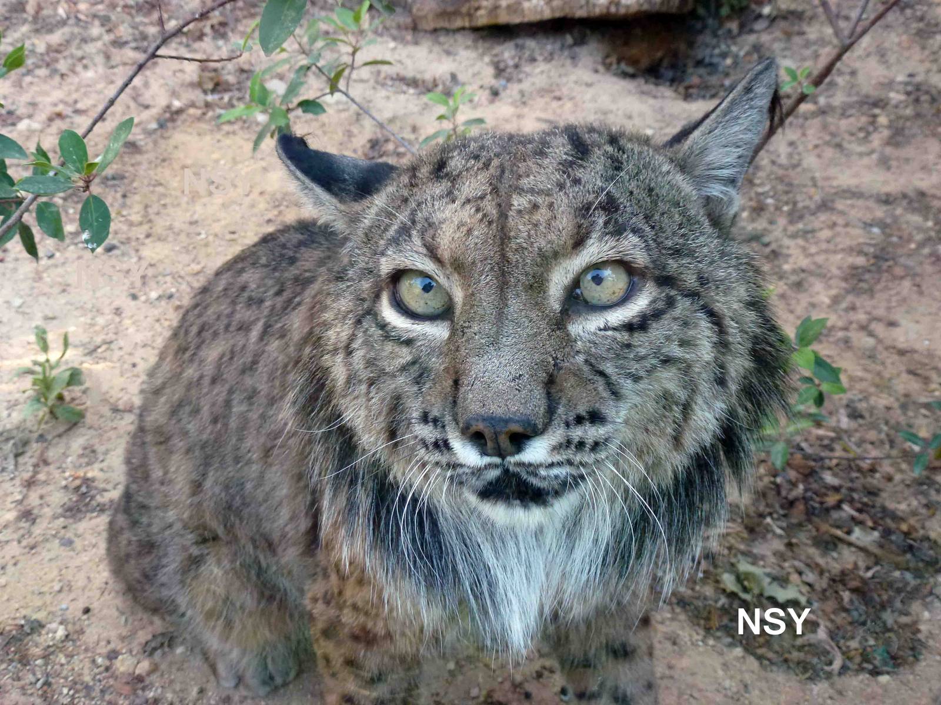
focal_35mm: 41
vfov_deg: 35.1
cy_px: 352
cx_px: 470
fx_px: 1115
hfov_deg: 45.8
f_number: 3.9
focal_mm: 7.4
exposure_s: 1/80
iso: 250
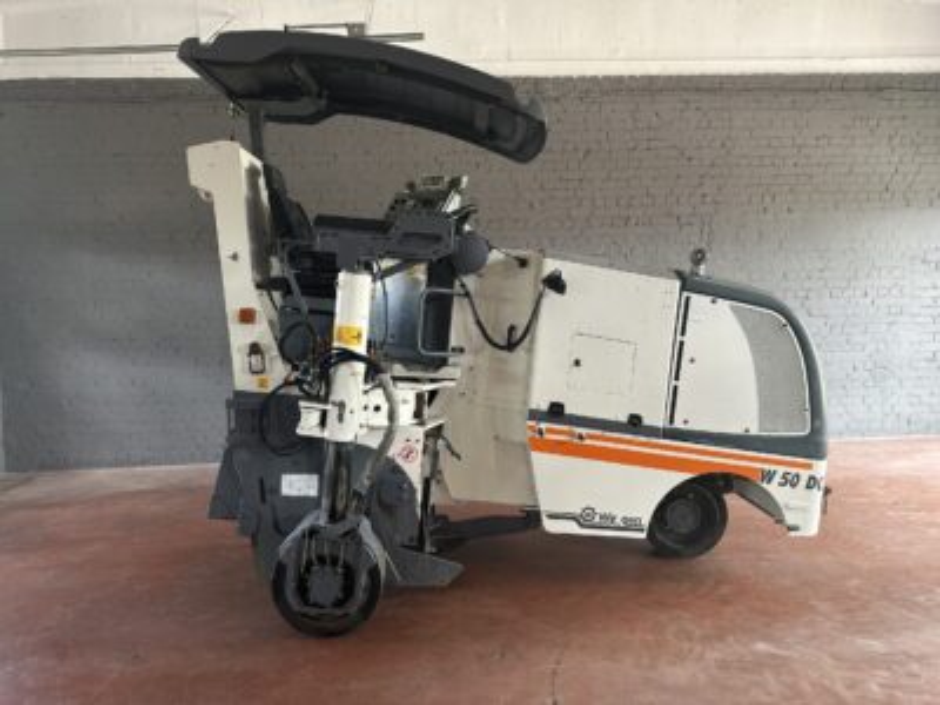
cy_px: 352
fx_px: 652
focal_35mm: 24
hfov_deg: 71.6
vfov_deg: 56.8
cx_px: 470
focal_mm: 6.86
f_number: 1.78
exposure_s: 1/87
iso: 250
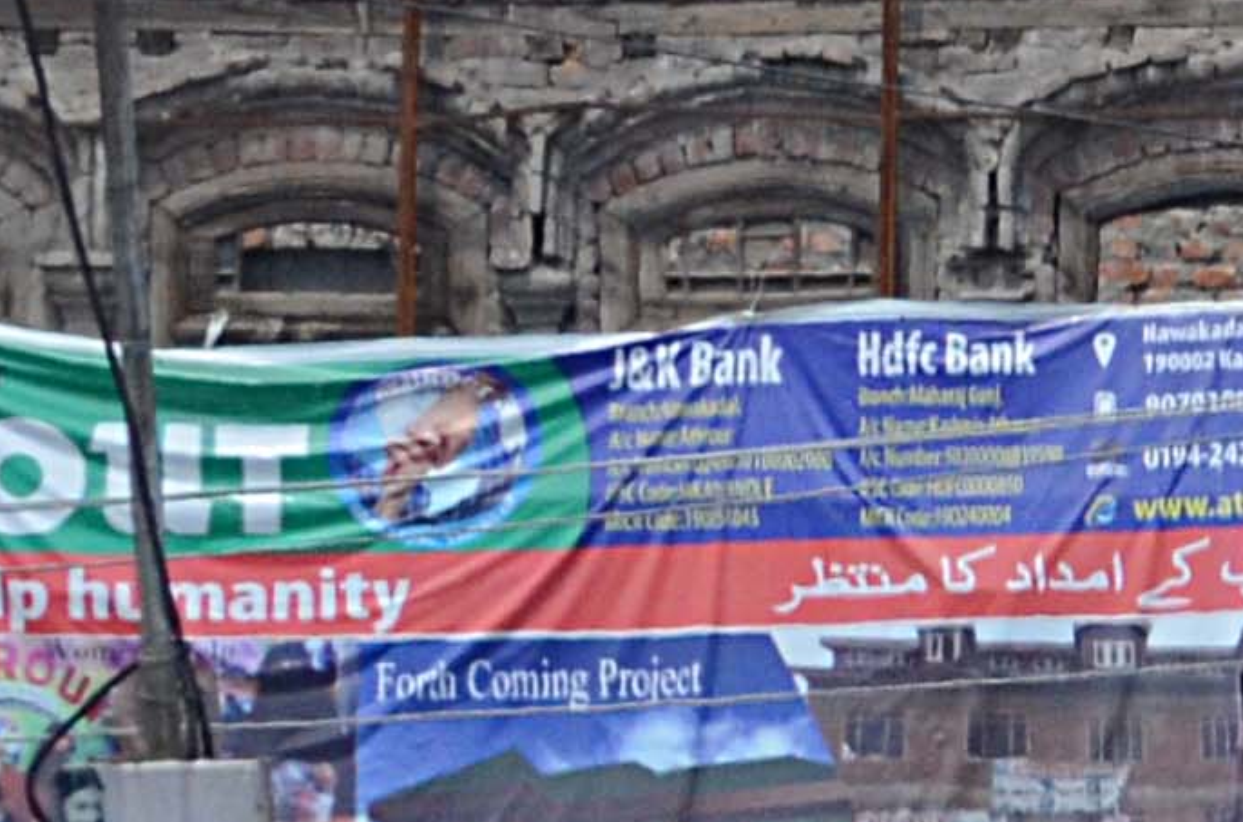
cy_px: 1314
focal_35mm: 1617
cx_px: 3490
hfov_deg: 1.3
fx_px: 55702
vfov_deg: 0.8
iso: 640
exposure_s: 1/2500
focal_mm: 150
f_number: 6.3
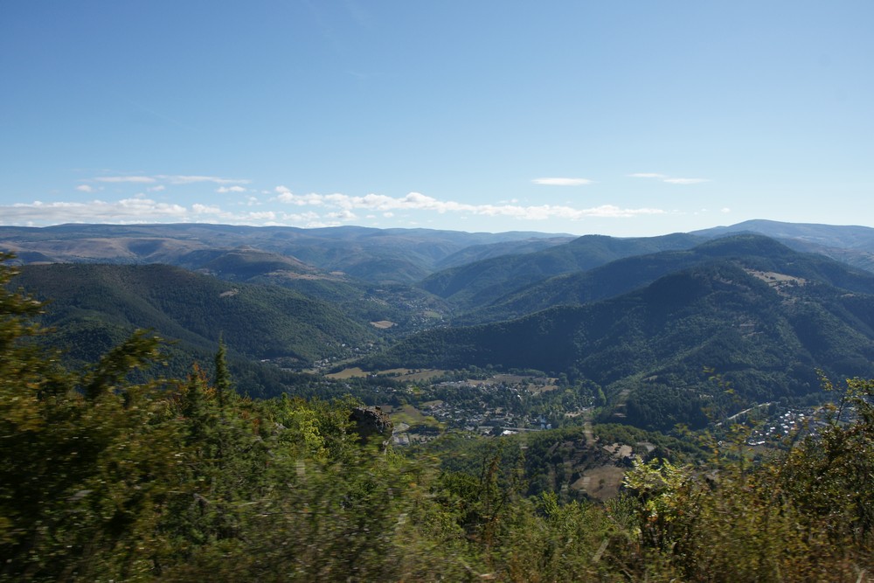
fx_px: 656
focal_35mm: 27
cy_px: 292
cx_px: 437
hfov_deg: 67.4
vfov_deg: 47.9
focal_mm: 18
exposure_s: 1/320
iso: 200
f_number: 10
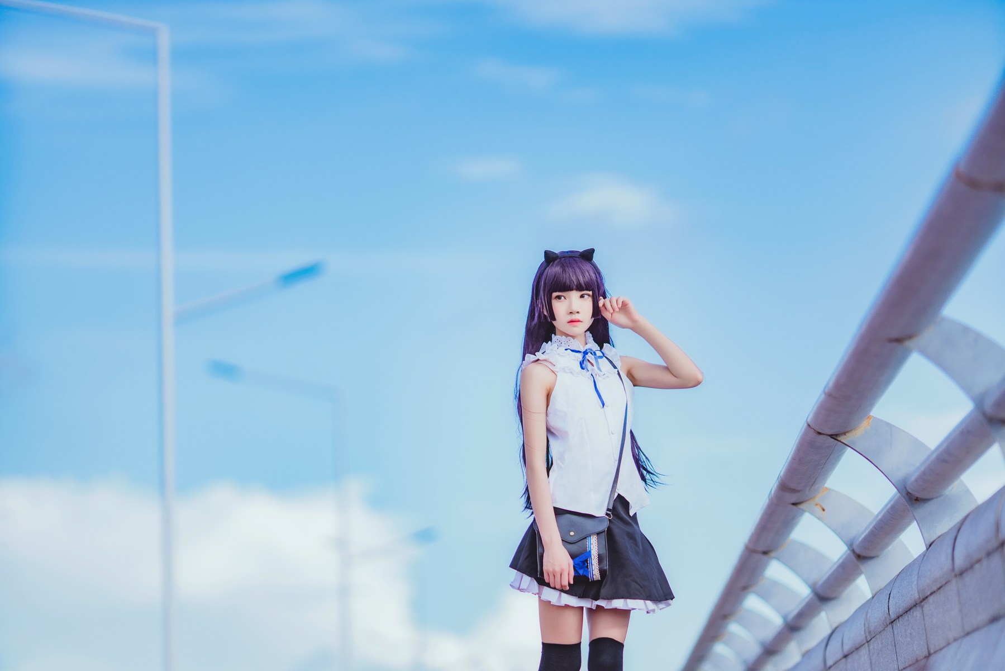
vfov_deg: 10.2
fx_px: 3769
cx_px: 502
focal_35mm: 135
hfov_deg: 15.2
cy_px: 336
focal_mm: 135
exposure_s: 1/2000
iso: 160
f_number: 2
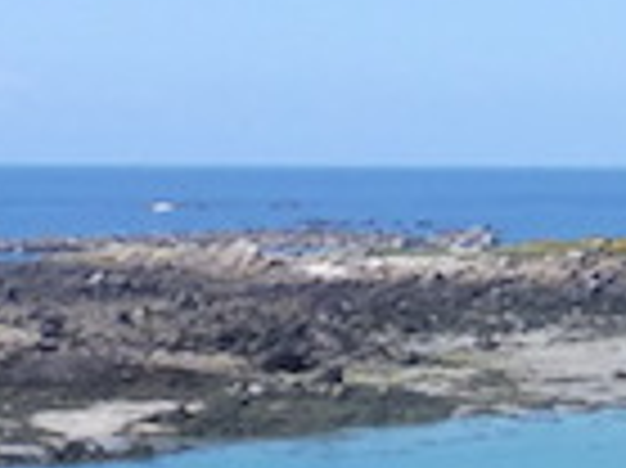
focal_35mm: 176
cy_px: 29
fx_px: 3180
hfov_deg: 8.7
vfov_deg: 8.4
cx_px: 2049
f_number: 4
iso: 100
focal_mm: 4.3
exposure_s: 1/1000
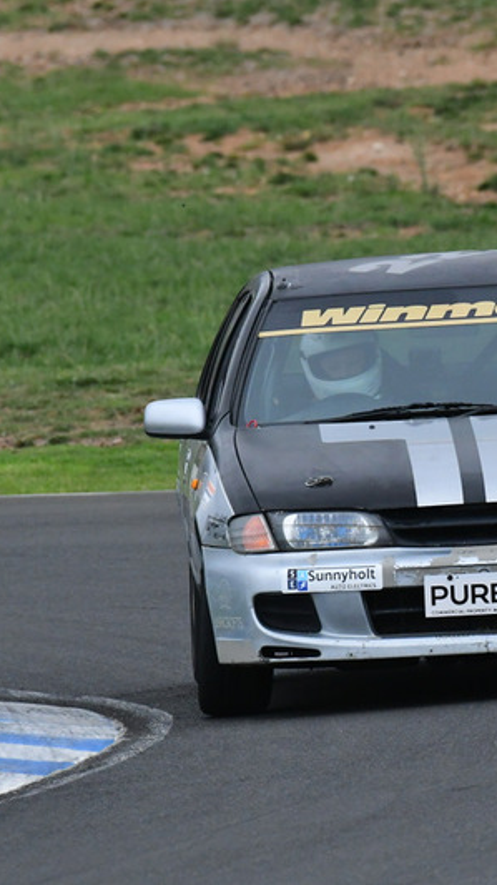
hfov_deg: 1.1
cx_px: 392
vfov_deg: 2.0
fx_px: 24944
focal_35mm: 1064
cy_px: 442
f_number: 10
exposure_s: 1/640
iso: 2500
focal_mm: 450
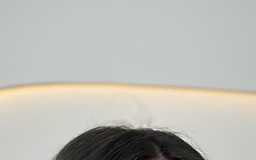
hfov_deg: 9.6
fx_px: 1521
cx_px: 155
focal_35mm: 218
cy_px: 543
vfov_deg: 5.5
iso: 80
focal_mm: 6.86
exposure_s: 1/228
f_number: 1.78
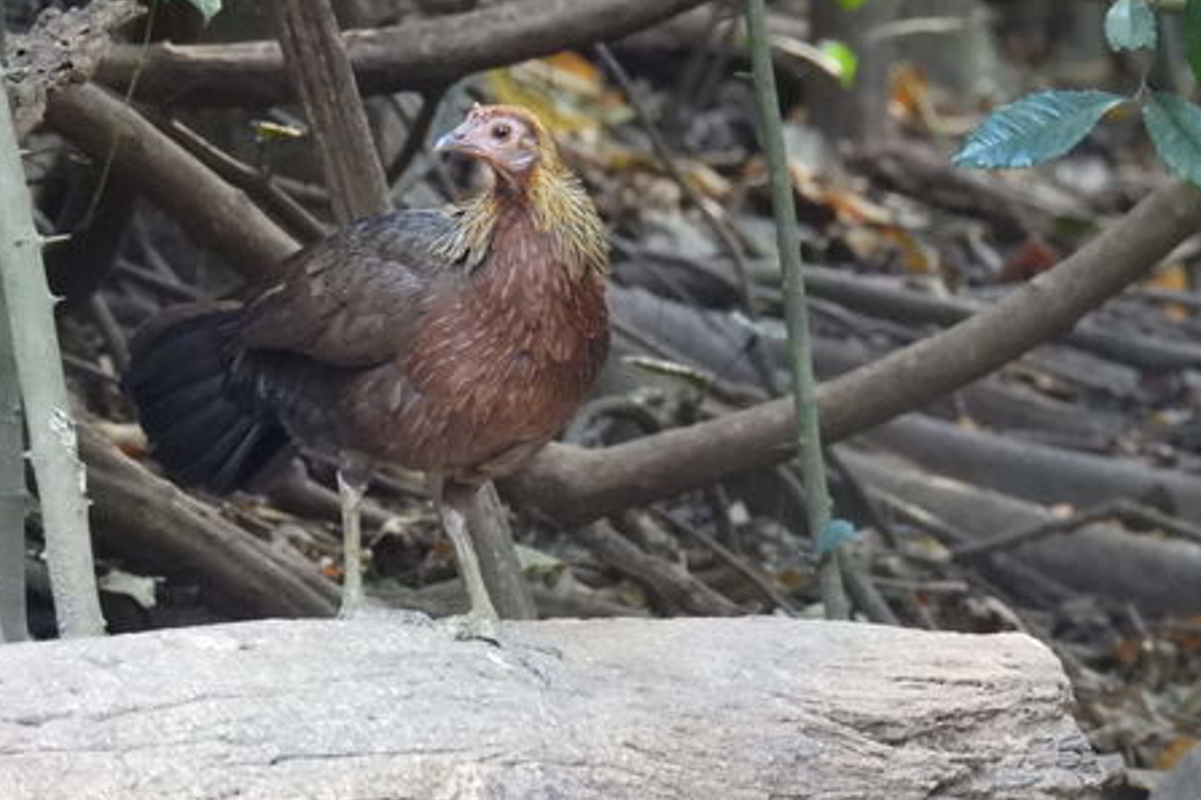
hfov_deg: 2.4
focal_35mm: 854
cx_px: 481
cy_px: 370
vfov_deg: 1.6
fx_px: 28488
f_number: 5.6
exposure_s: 1/20
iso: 1600
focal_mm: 116
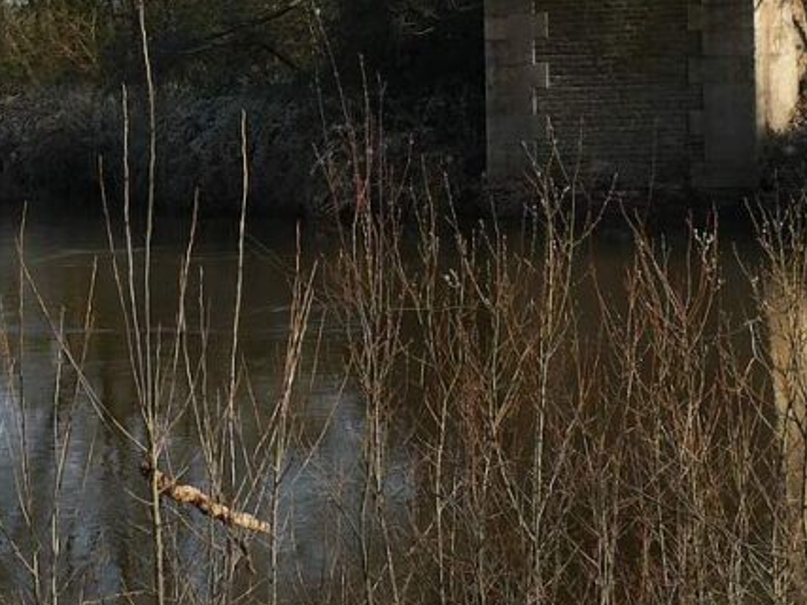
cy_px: -66
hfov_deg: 16.1
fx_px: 2797
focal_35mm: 120
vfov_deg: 12.1
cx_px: 25
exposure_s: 1/800
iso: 200
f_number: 4
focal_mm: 25
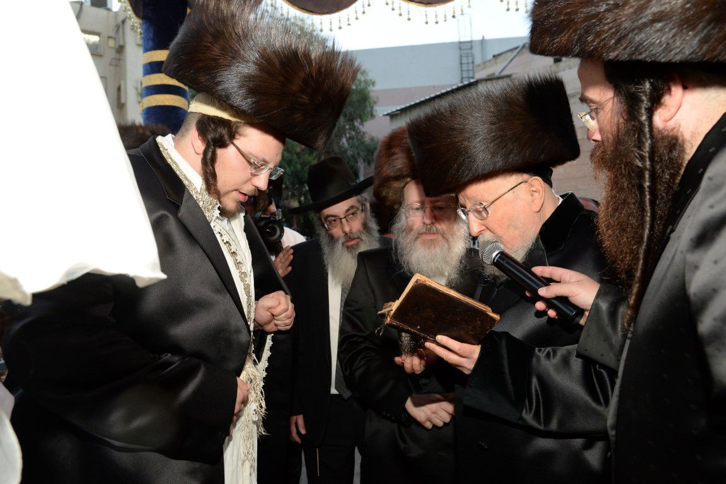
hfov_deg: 73.7
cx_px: 363
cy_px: 242
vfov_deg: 53.1
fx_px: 484
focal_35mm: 24
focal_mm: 24
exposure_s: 1/125
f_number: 5.6
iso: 2000
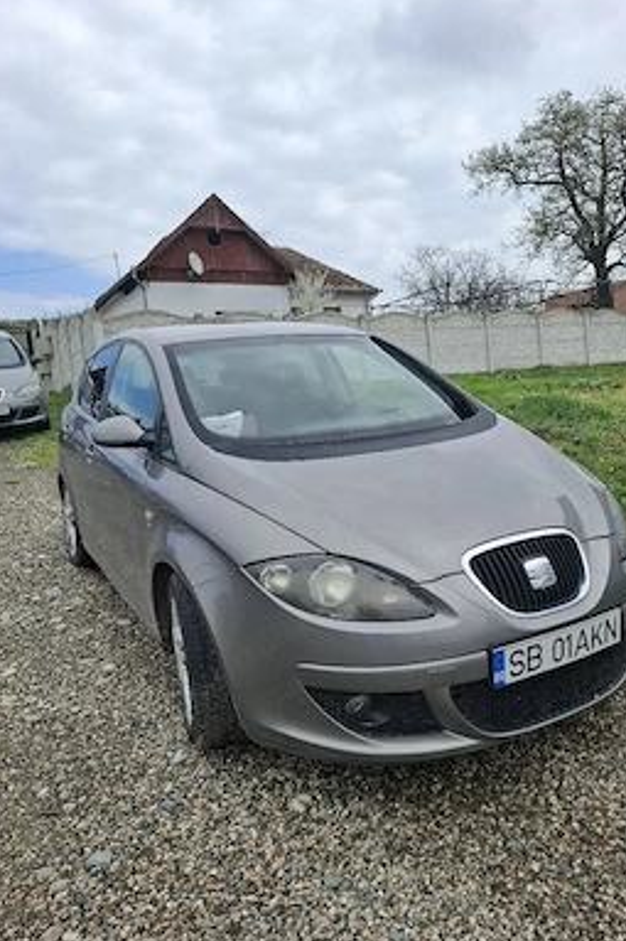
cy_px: 464
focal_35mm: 25
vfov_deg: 71.5
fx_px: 653
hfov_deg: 51.2
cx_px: 339
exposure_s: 1/1667
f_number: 1.8
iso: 50
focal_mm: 5.54
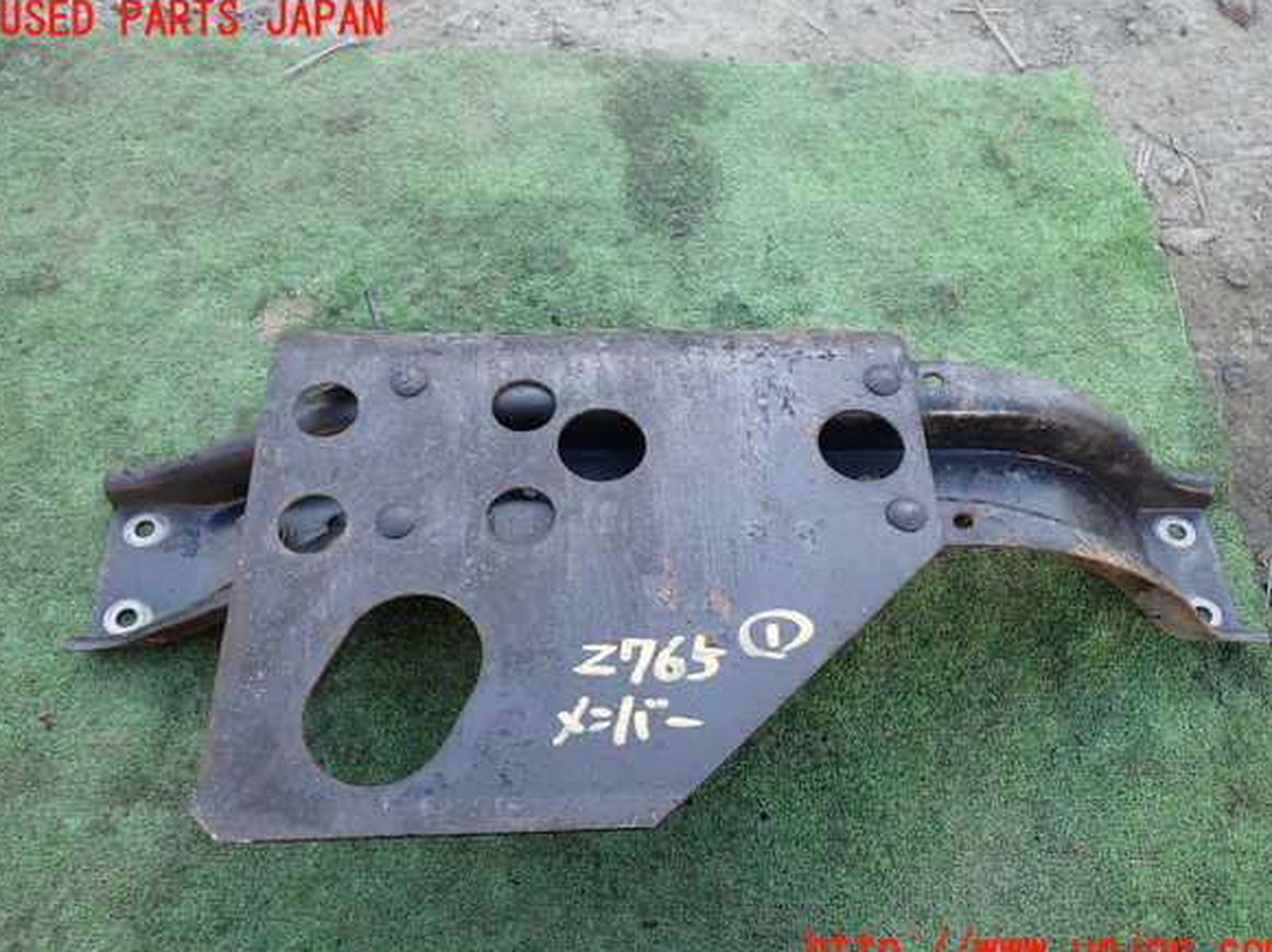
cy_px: 486
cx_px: 644
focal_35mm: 31
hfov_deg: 58.4
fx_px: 1138
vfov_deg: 45.4
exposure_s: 1/100
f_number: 2.3
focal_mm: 5.4
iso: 100
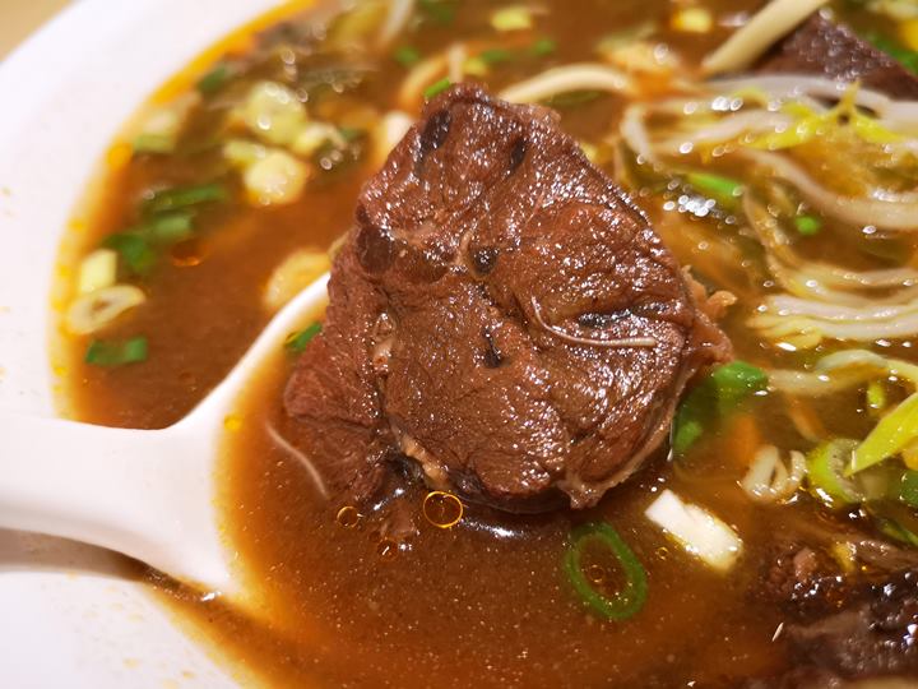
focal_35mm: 27
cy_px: 344
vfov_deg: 51.4
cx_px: 459
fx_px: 716
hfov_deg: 65.3
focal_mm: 3.95
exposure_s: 1/50
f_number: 1.8
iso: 200
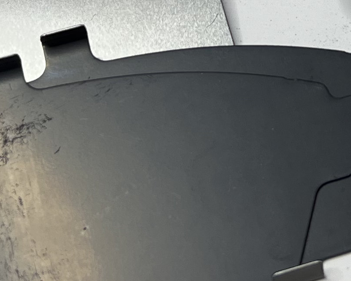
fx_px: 1319
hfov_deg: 14.9
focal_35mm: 127
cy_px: -164
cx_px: 338
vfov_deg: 11.5
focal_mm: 5.7
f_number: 1.5
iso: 32
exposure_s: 1/100
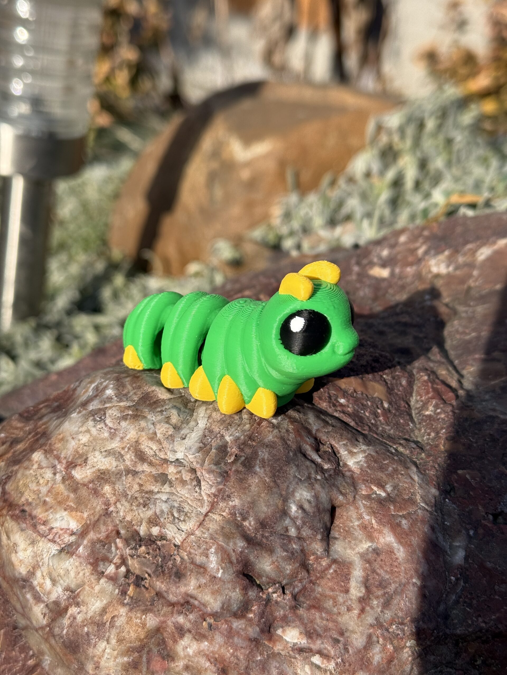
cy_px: 338
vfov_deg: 39.7
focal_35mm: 48
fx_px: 937
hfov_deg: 30.3
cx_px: 254
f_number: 1.78
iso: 64
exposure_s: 1/3378
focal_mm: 6.76
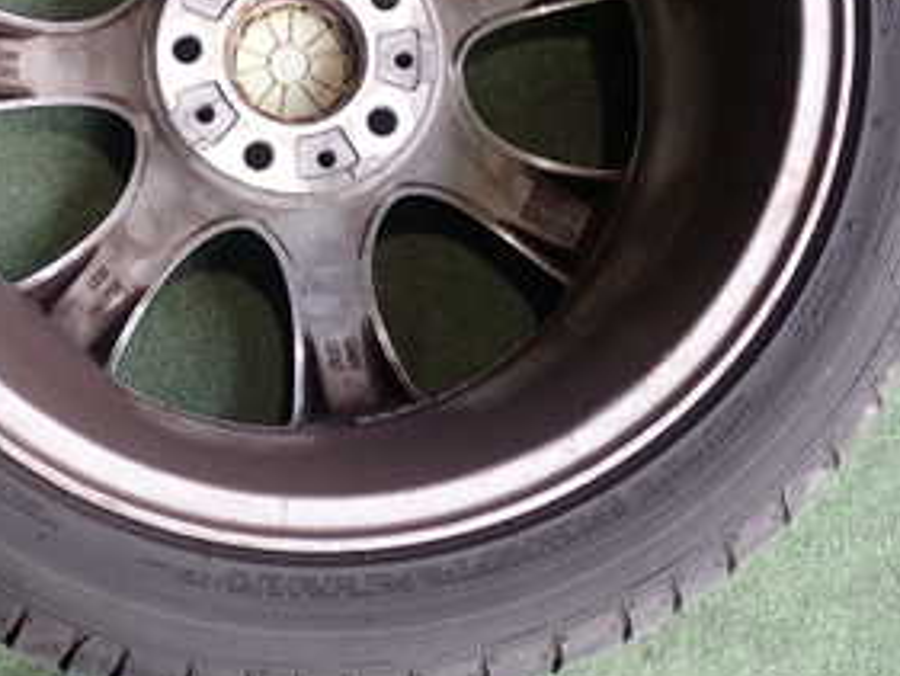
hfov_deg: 30.0
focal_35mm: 64
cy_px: 58
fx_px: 1665
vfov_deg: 22.4
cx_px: 275
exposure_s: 1/60
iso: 200
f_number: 2.3
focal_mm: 5.4
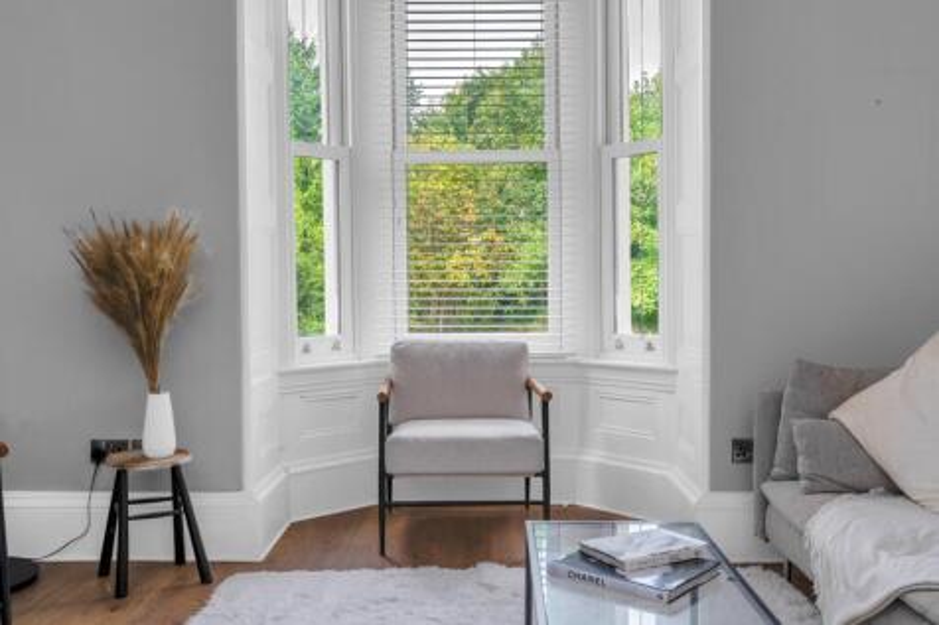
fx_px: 913
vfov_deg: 37.8
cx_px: 470
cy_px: 312
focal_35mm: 35
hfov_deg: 54.5
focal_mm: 35
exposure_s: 1/25
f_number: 9
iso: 200
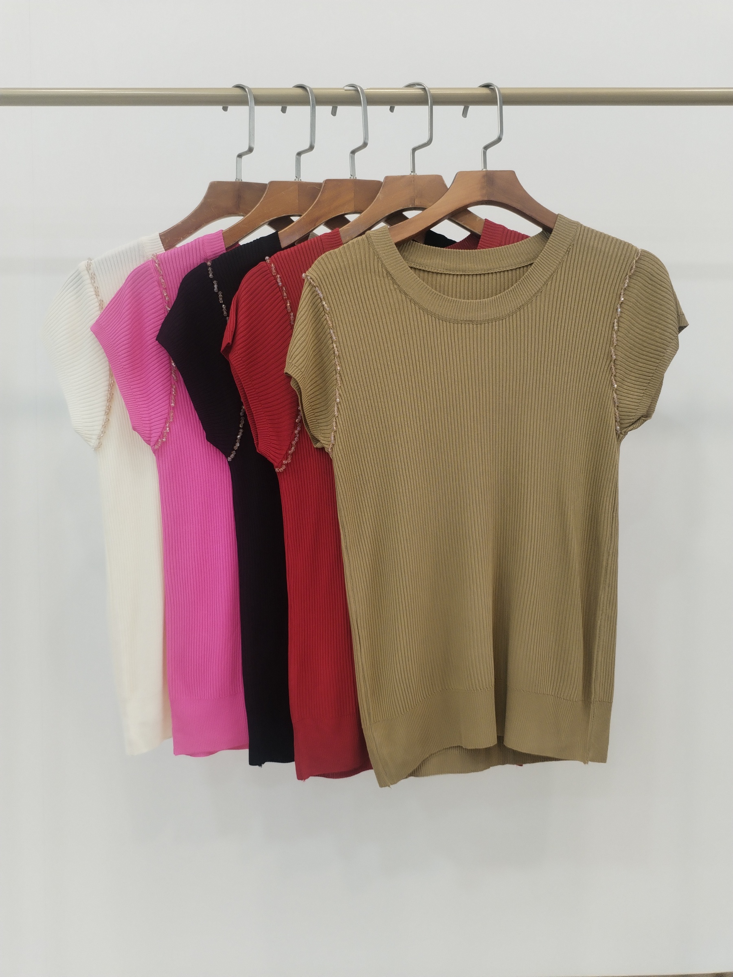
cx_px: 366
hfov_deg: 48.2
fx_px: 819
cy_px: 488
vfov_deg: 61.7
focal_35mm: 29
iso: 340
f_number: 1.8
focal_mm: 4.75
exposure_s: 1/60
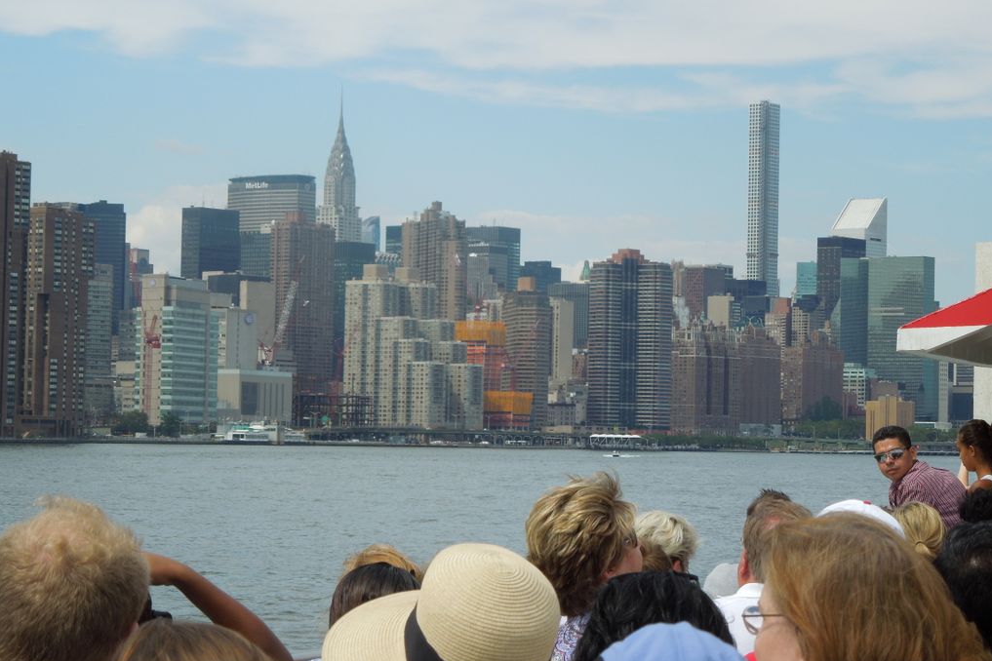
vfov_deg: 12.3
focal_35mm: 111
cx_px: 498
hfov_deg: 18.4
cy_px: 295
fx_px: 3058
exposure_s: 1/800
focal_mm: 19.1
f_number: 4.7
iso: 100
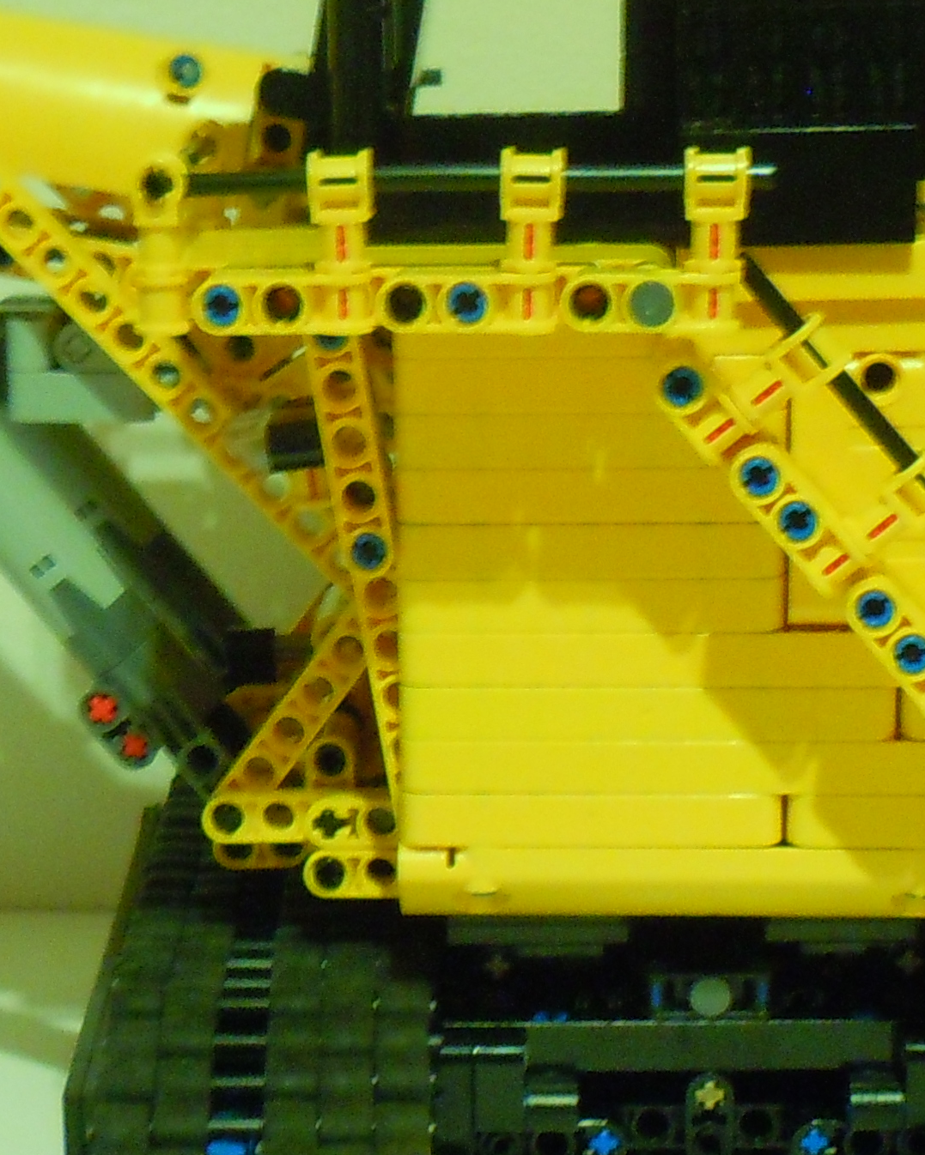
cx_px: 301
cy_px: 667
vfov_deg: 20.4
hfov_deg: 16.3
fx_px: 3216
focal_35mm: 94
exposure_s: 1/6
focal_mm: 5.4
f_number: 3.5
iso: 400
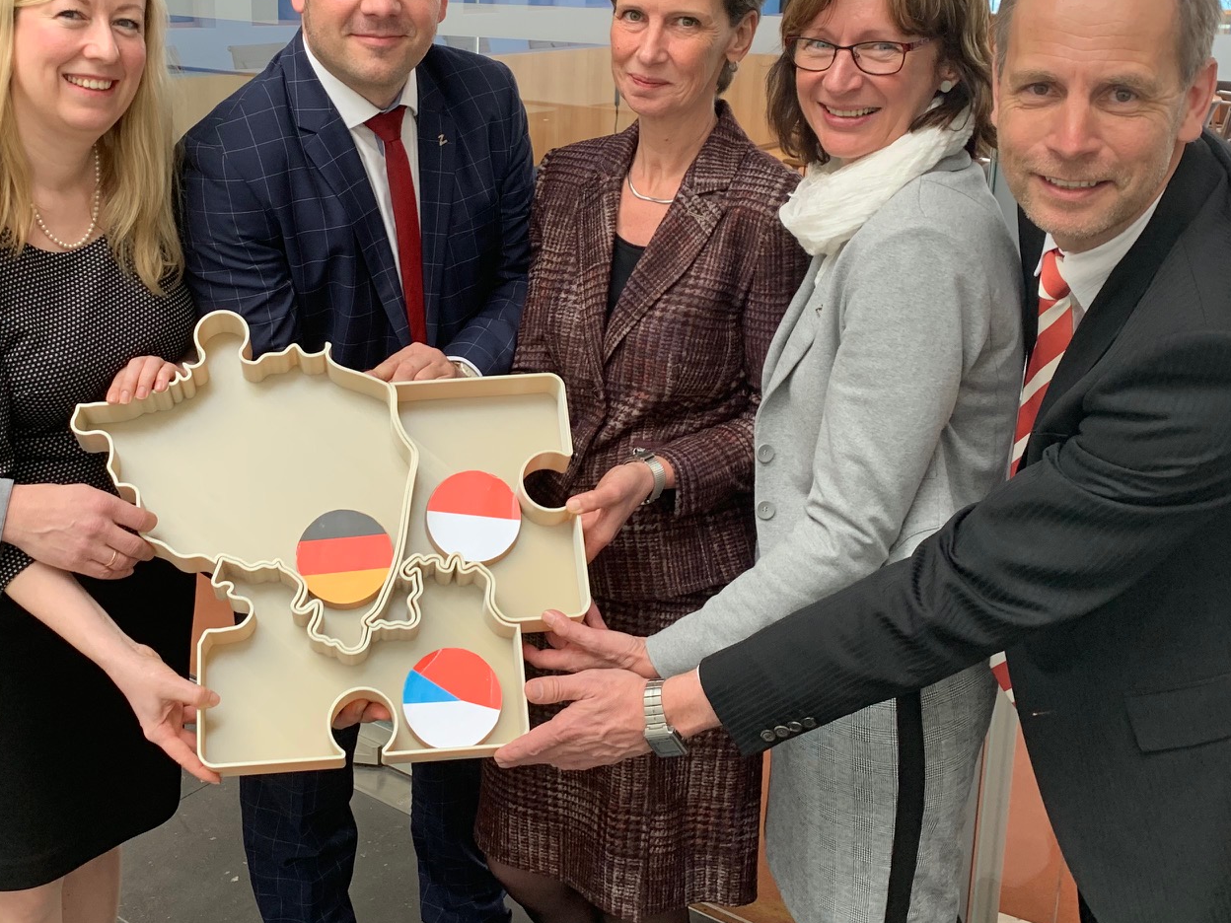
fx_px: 1494
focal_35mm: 42
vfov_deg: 34.0
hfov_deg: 44.6
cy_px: 307
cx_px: 492
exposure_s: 1/121
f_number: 1.8
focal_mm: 4.25
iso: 80
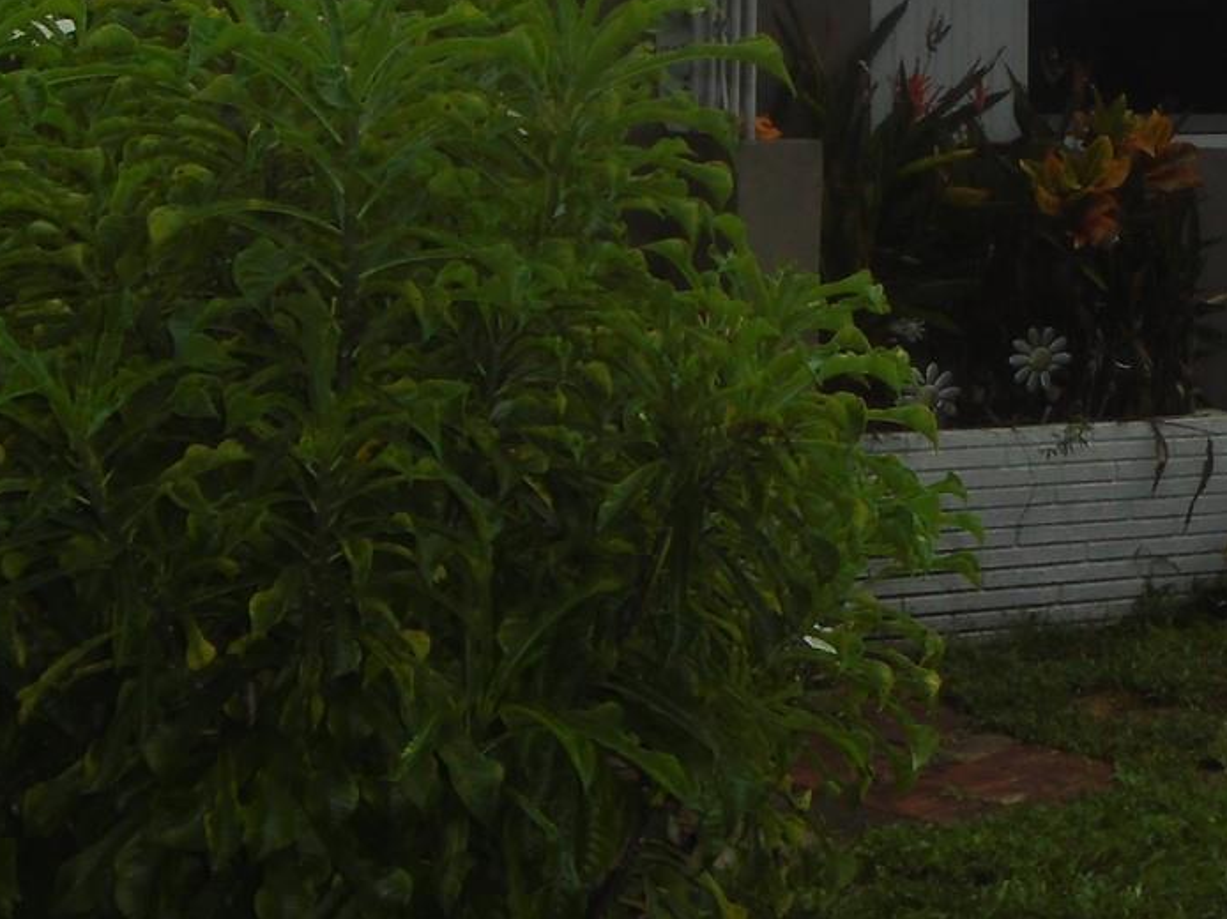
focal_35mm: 83
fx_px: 2941
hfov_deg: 22.8
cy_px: -138
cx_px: 1179
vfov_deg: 17.1
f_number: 3.8
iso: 100
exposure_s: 1/1250
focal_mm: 6.4
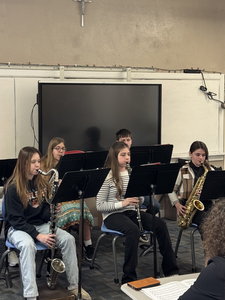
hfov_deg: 23.2
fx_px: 546
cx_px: 86
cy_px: 129
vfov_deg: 30.7
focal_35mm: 63
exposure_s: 1/60
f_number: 1.78
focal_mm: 6.76
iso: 200
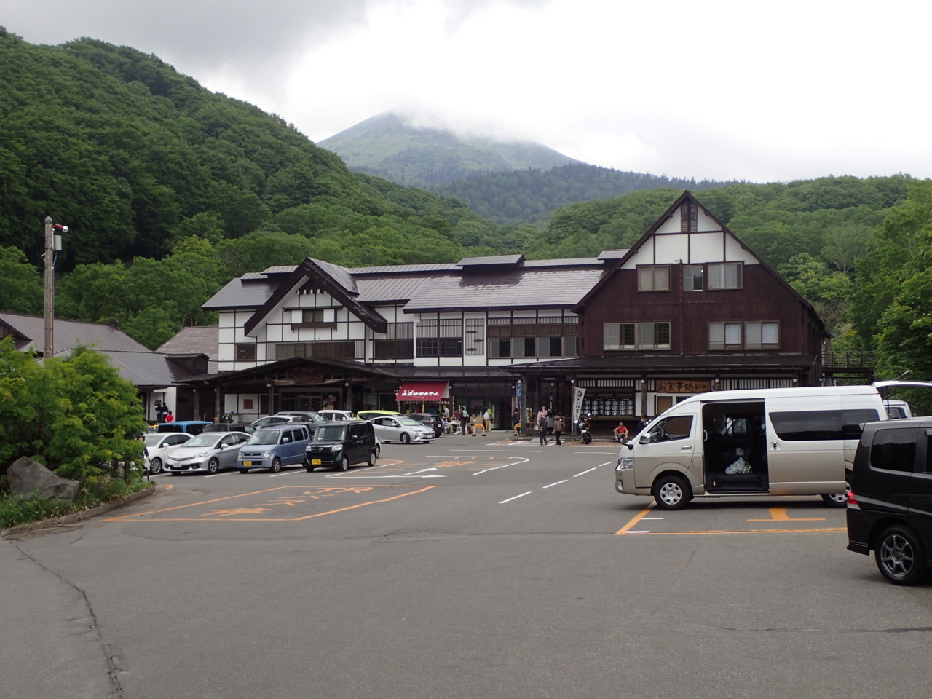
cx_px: 466
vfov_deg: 36.0
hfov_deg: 46.8
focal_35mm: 40
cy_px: 350
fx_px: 1077
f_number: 4
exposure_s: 1/250
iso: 100
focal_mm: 7.34
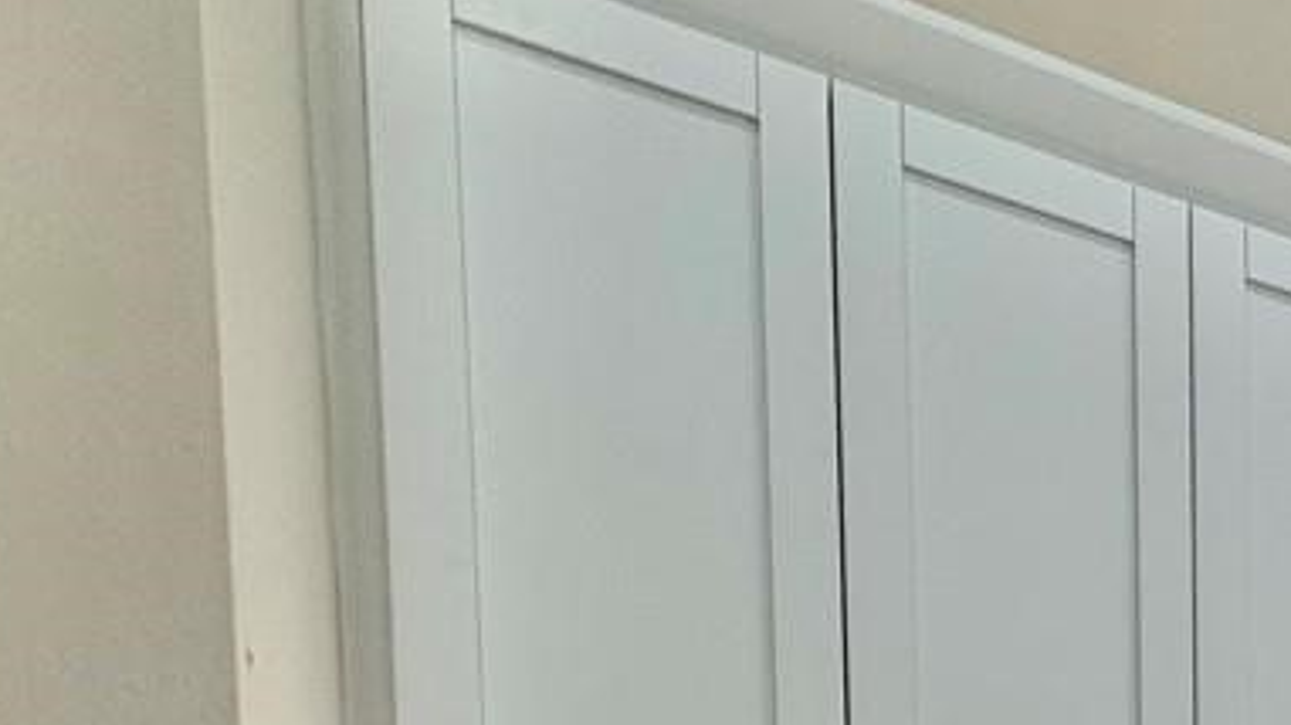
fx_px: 1403
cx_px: 1582
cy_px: 1189
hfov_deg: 36.7
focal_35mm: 41
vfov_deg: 22.0
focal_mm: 2.22
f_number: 2.2
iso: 50
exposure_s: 1/120
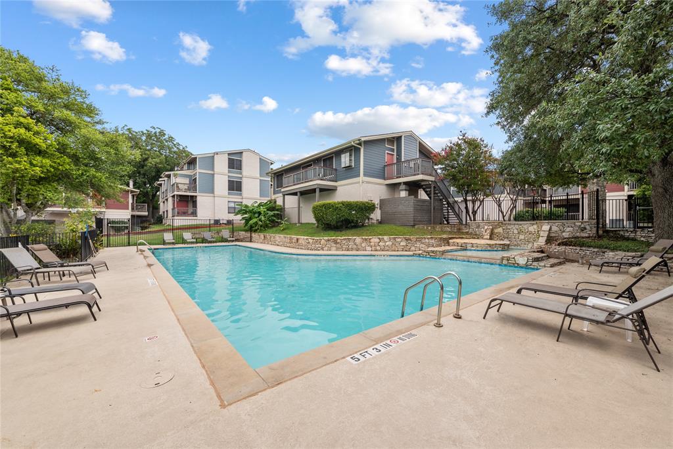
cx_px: 336
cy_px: 224
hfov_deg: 104.2
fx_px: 262
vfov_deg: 81.2
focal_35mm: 14
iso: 400
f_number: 8
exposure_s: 1/800
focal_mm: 14
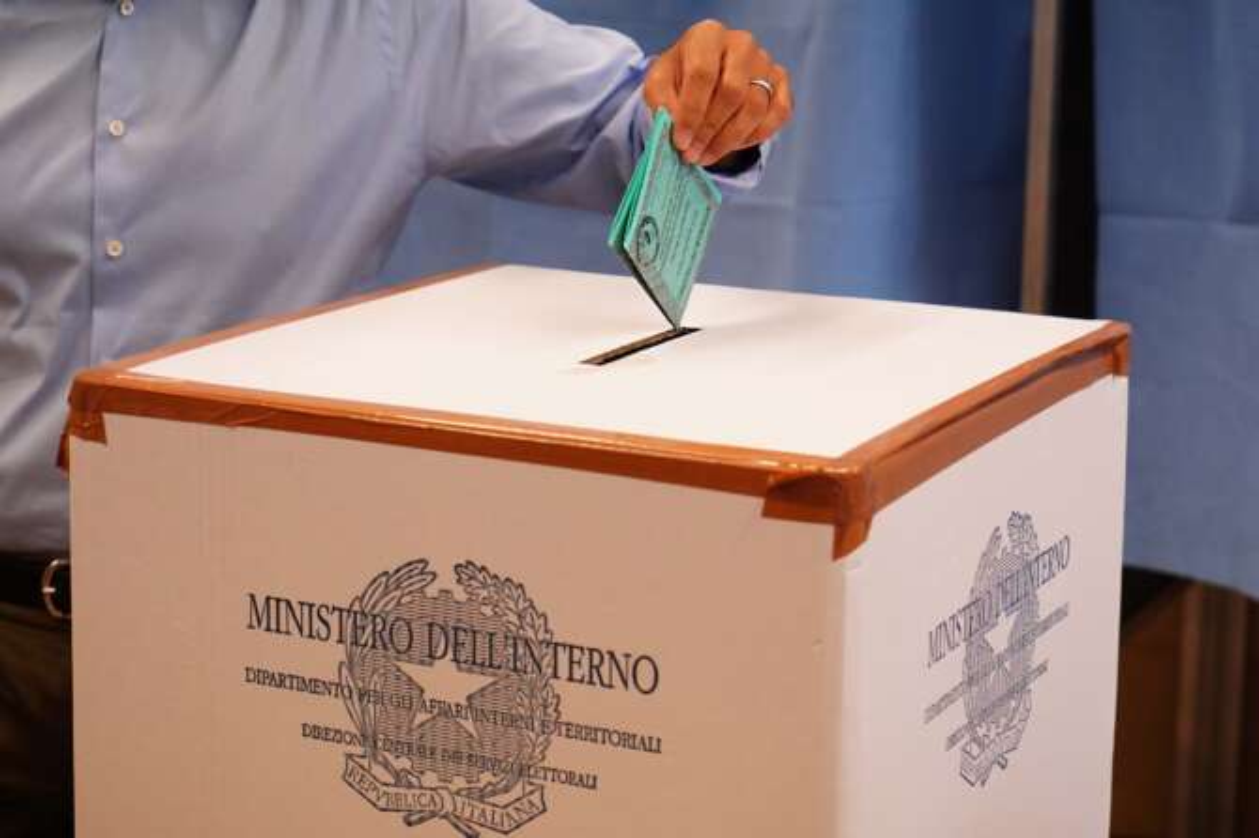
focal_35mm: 70
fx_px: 2447
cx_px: 630
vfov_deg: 19.4
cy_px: 419
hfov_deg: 28.9
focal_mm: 70
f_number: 5
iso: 3200
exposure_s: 1/200
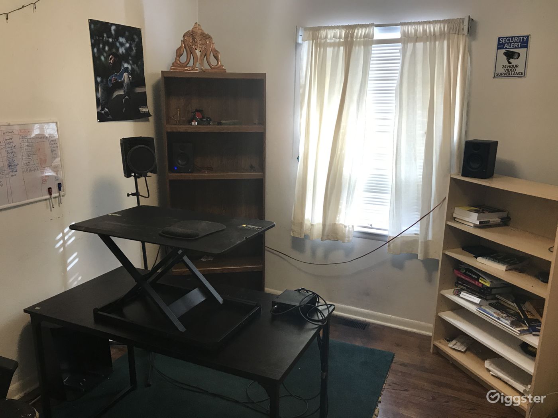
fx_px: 451
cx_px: 279
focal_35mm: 28
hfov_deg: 63.4
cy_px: 209
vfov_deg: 49.7
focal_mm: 3.99
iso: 32
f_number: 1.8
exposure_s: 1/30
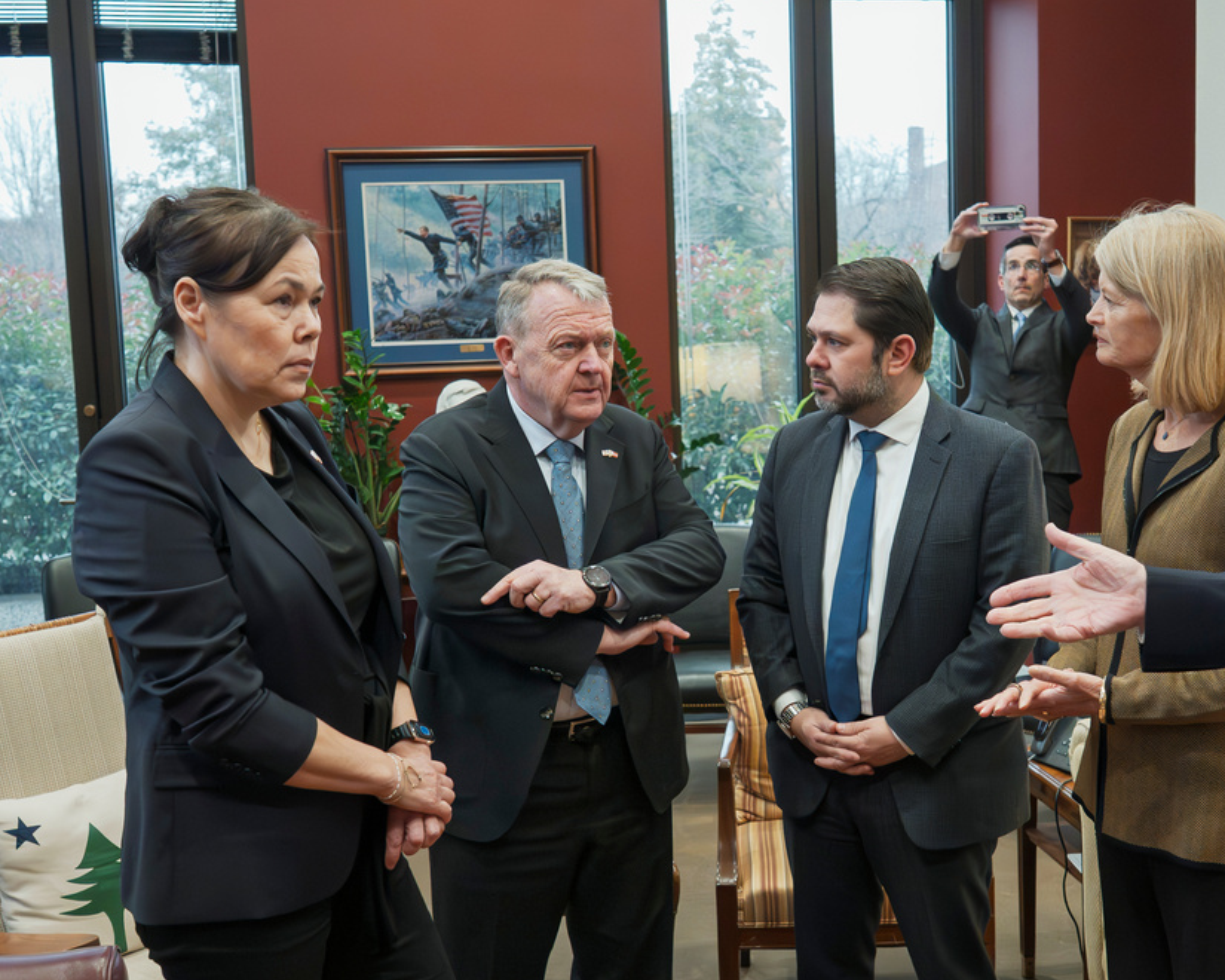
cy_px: 506
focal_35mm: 42
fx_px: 1523
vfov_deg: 35.7
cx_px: 736
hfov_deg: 43.6
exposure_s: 1/320
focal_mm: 24
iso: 10000
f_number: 4
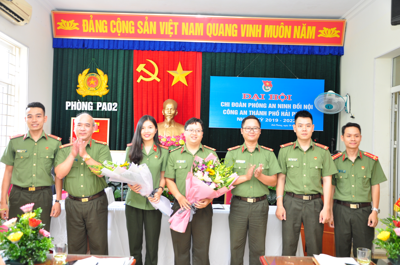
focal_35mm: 38
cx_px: 200
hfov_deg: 51.3
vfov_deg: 35.4
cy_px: 132
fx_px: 416
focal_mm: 25
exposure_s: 1/13
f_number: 4
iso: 320
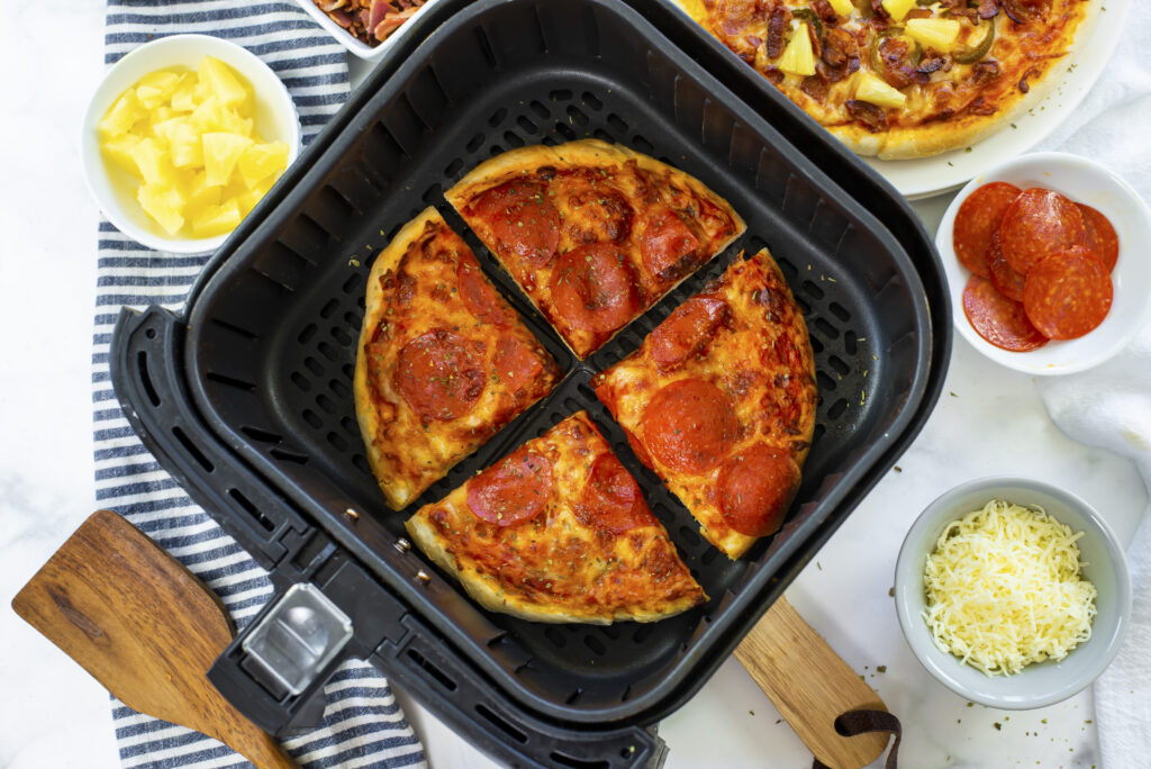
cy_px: 384
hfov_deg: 39.6
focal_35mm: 50
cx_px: 576
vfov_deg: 27.0
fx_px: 1599
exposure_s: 1/50
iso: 800
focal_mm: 50
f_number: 5.6
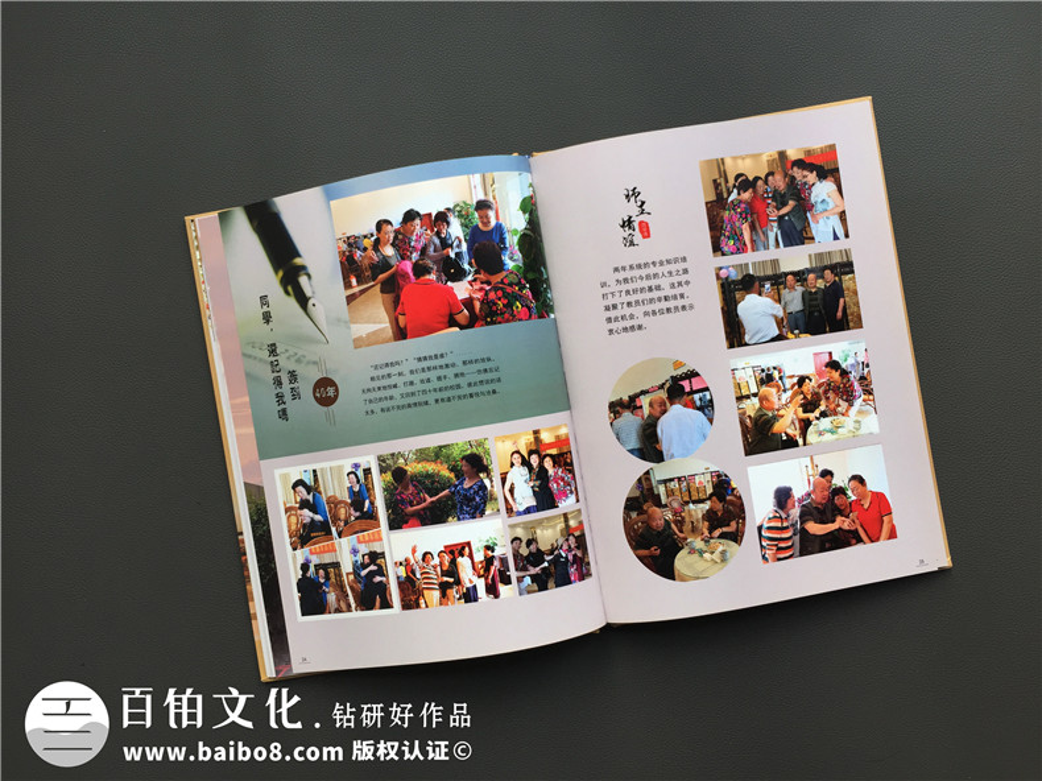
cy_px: 390
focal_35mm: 29
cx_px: 521
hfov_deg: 61.7
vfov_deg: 48.2
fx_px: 873
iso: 40
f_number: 2.2
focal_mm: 4.15
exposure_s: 1/120
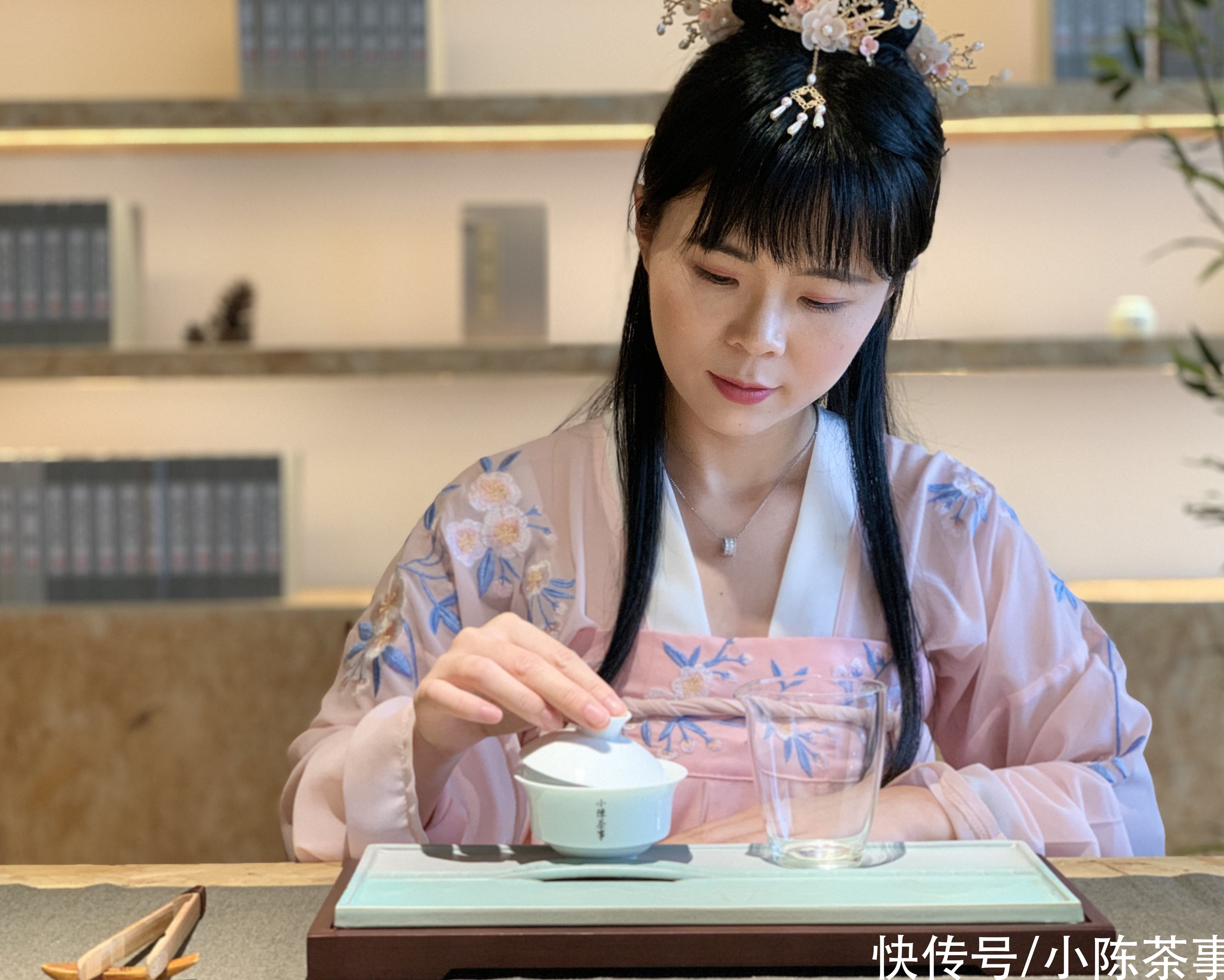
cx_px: 577
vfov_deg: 27.6
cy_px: 486
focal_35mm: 55
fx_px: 1992
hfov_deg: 34.1
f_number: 2.4
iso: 200
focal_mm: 6
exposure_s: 1/60
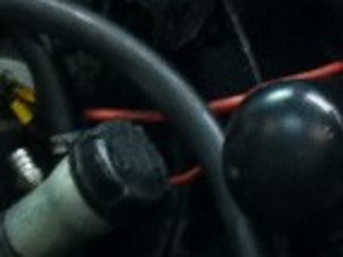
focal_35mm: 252
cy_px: 492
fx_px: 2495
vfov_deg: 5.8
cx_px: 2
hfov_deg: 7.8
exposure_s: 1/15
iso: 200
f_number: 2.8
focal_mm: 3.85
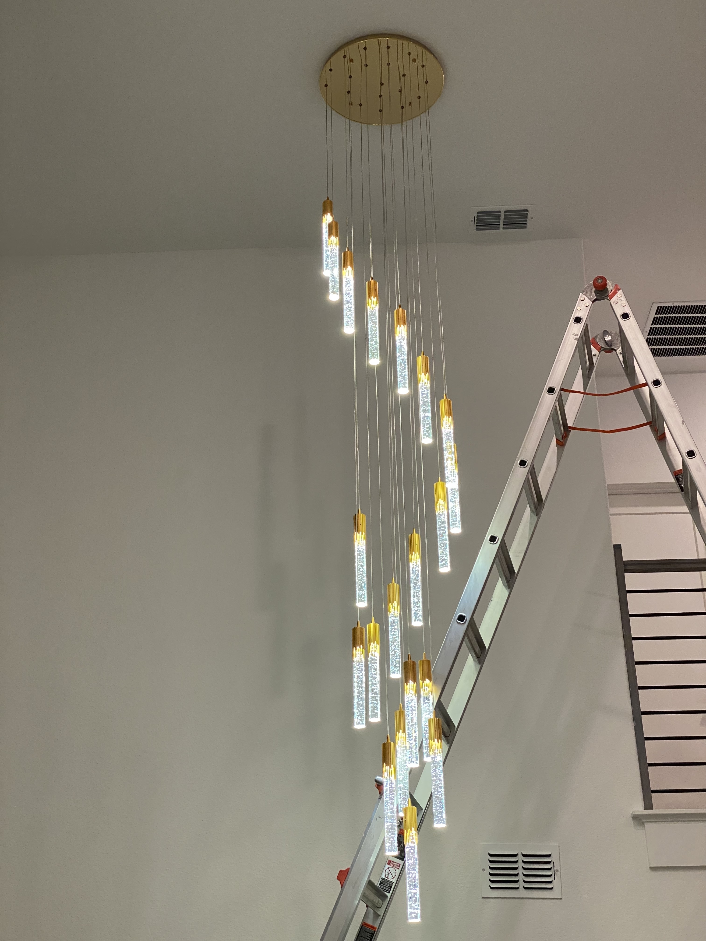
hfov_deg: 28.0
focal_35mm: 52
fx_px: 1414
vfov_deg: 36.8
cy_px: 470
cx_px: 353
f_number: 2
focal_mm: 6
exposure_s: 1/60
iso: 200
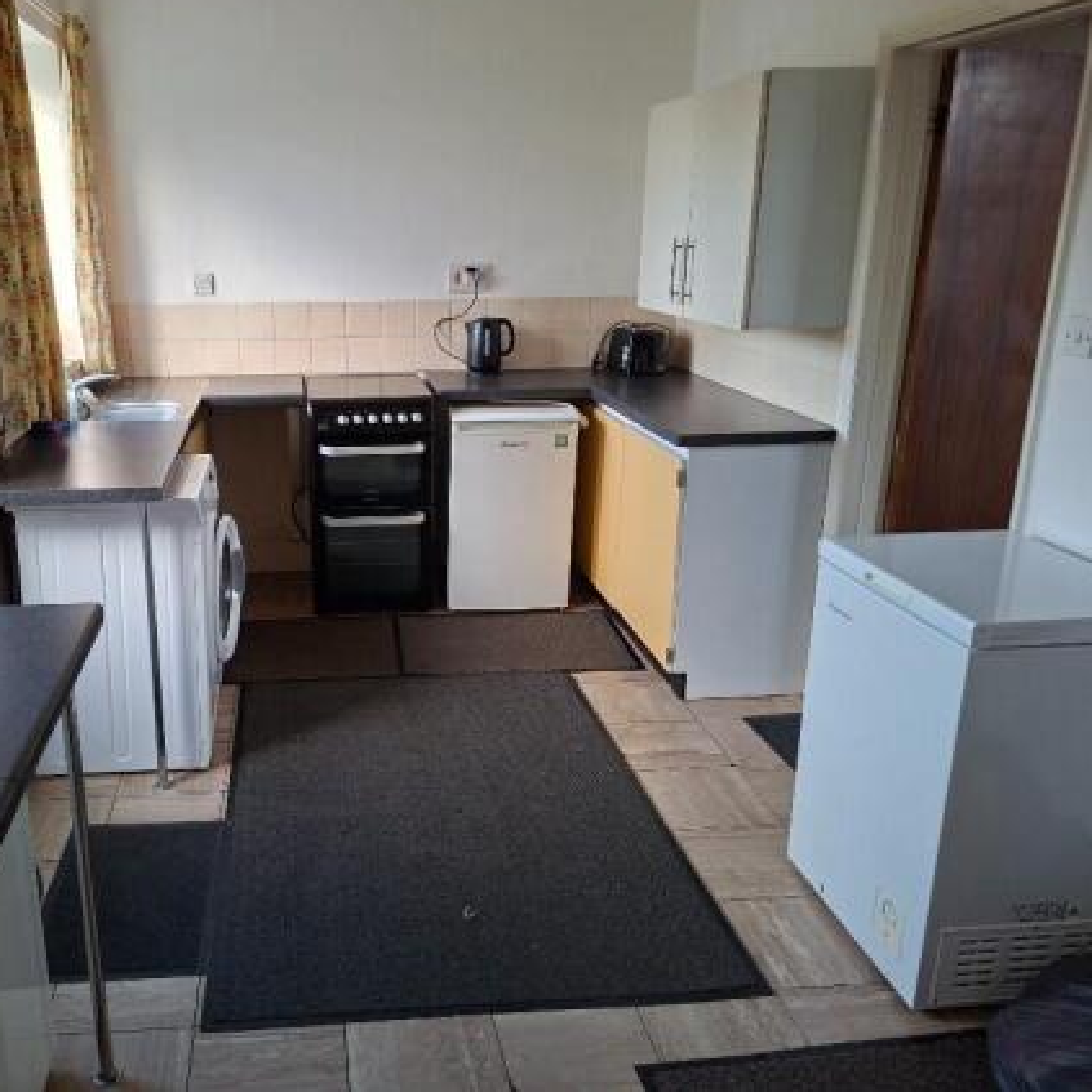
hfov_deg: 56.1
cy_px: 531
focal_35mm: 28
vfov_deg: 57.3
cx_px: 368
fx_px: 999
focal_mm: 5.54
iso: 320
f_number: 1.8
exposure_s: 1/100
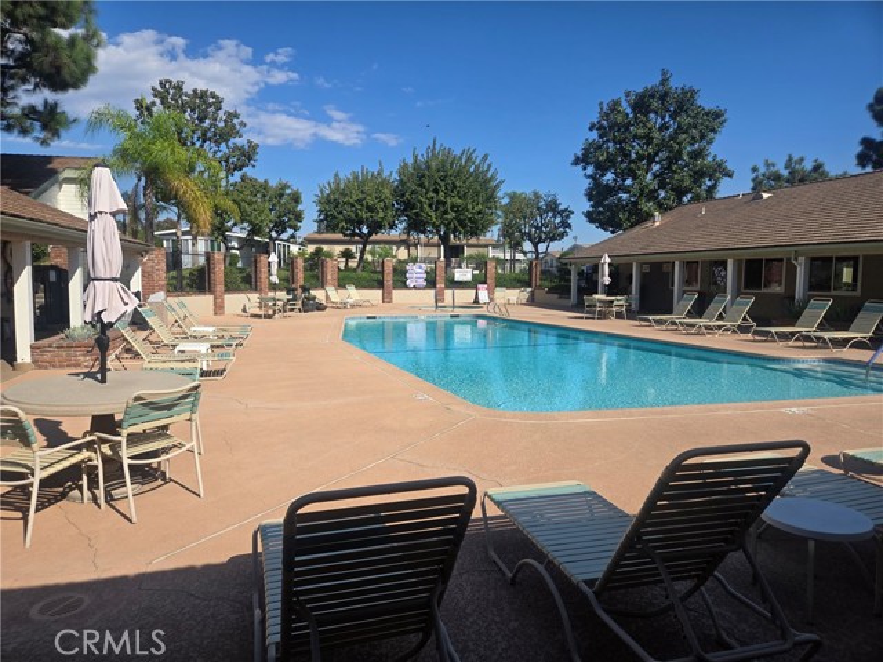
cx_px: 442
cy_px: 331
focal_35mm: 23
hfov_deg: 73.9
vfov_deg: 58.9
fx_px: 587
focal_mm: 5.4
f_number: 1.8
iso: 25
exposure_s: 1/2246
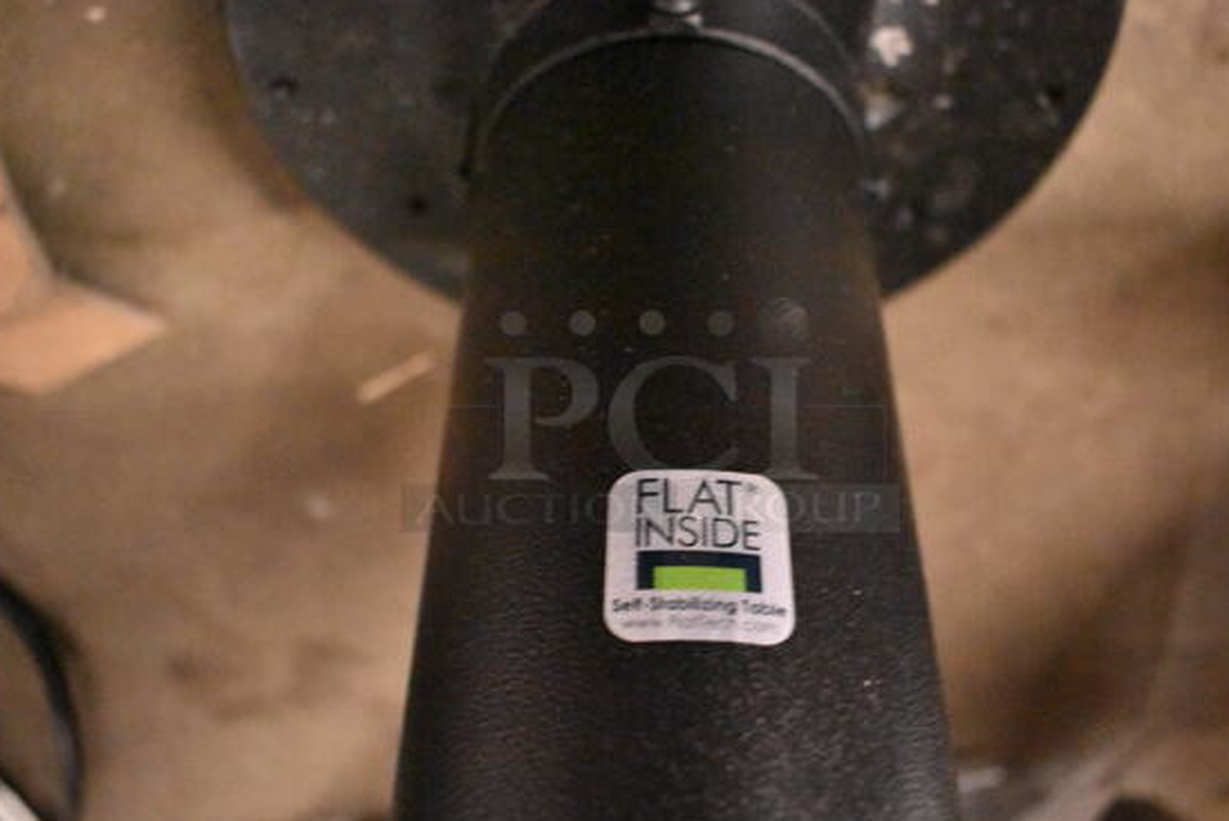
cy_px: 414
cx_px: 651
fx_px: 1025
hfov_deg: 61.8
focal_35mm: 30
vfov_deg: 43.7
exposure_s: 1/125
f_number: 3.5
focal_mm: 18
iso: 14400
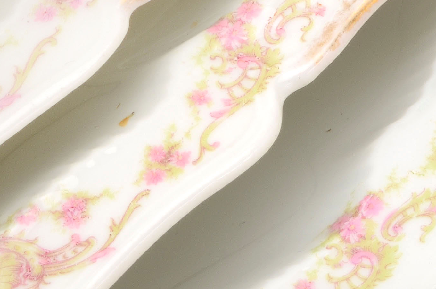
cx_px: 226
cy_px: -232
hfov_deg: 6.9
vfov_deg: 4.5
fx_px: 3611
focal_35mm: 299
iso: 100
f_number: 25
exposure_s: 1/160
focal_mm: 55
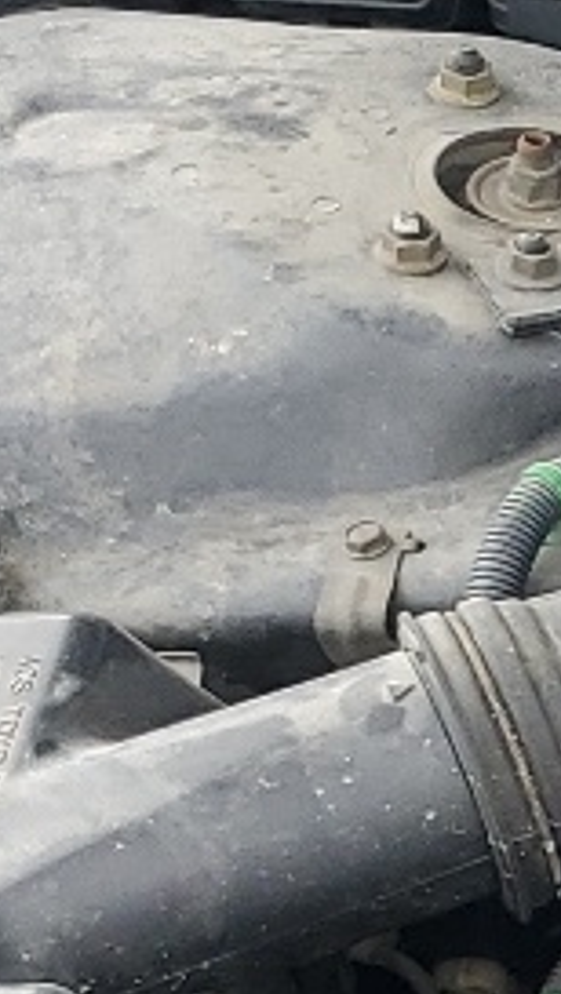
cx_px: 2251
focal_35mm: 166
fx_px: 4380
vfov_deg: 12.8
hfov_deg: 6.1
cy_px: 1001
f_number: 1.5
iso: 50
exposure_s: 1/588
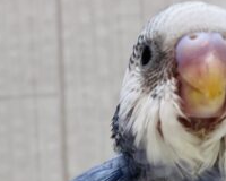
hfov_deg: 24.2
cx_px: 64
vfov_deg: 18.9
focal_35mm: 78
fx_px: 522
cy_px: 195
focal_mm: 4.25
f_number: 1.8
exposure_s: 1/100
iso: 50
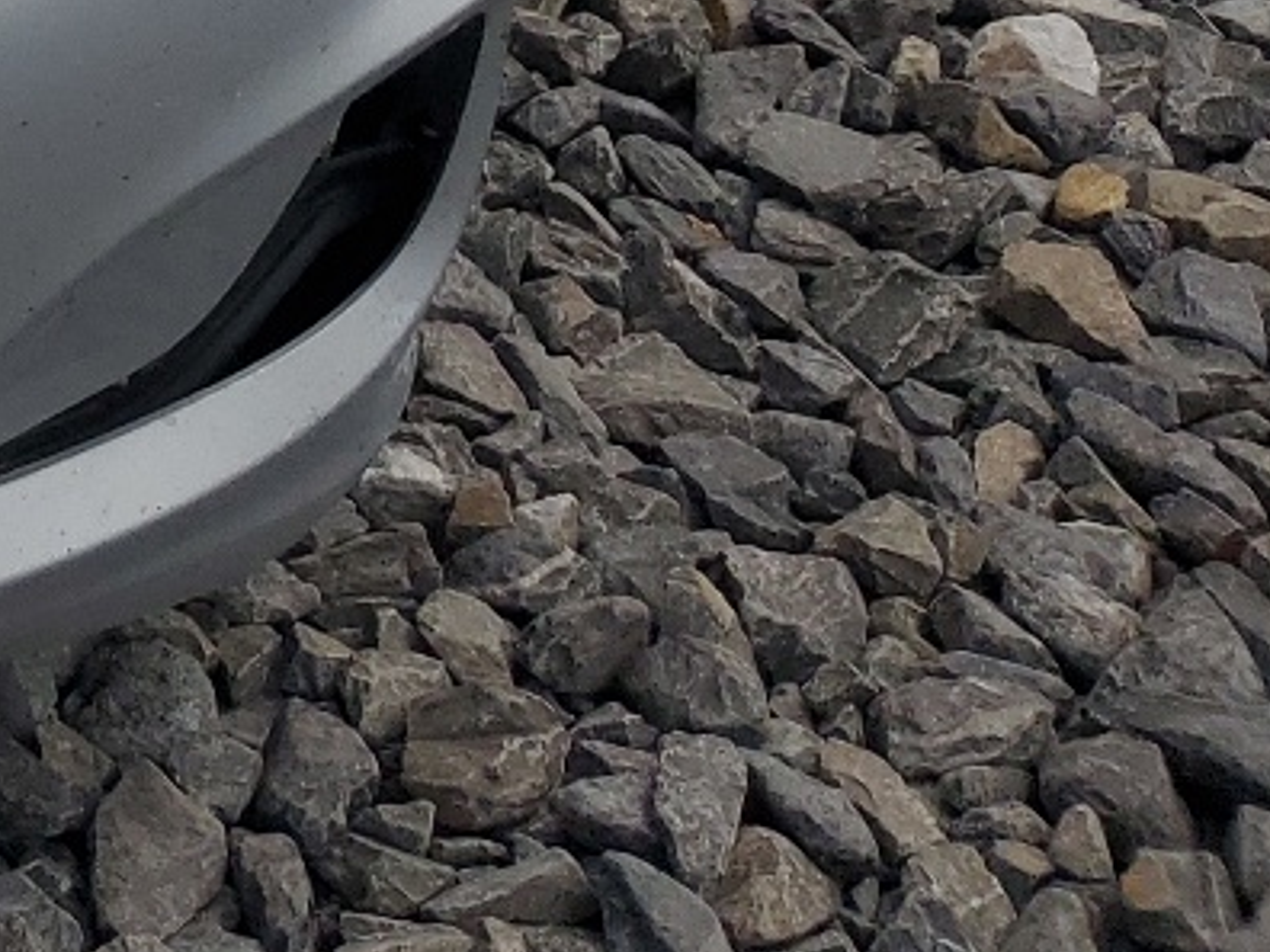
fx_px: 3852
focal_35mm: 105
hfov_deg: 15.2
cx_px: -1251
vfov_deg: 12.6
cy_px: -859
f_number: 1.5
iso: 50
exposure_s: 1/5000
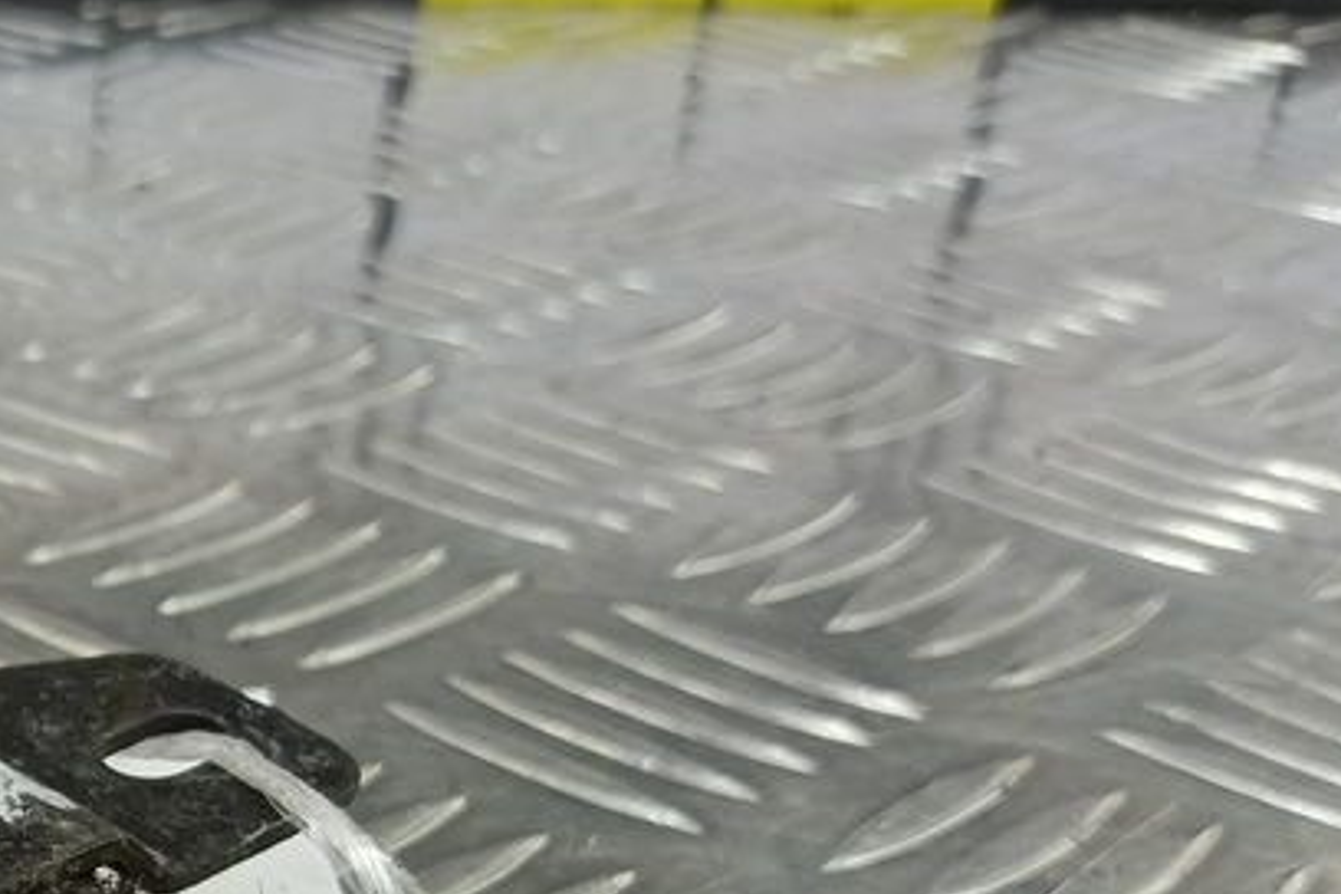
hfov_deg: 29.1
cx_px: -250
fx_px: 2235
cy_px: 1127
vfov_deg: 20.8
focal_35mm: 60
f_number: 1.6
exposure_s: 1/50
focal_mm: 4.11
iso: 143
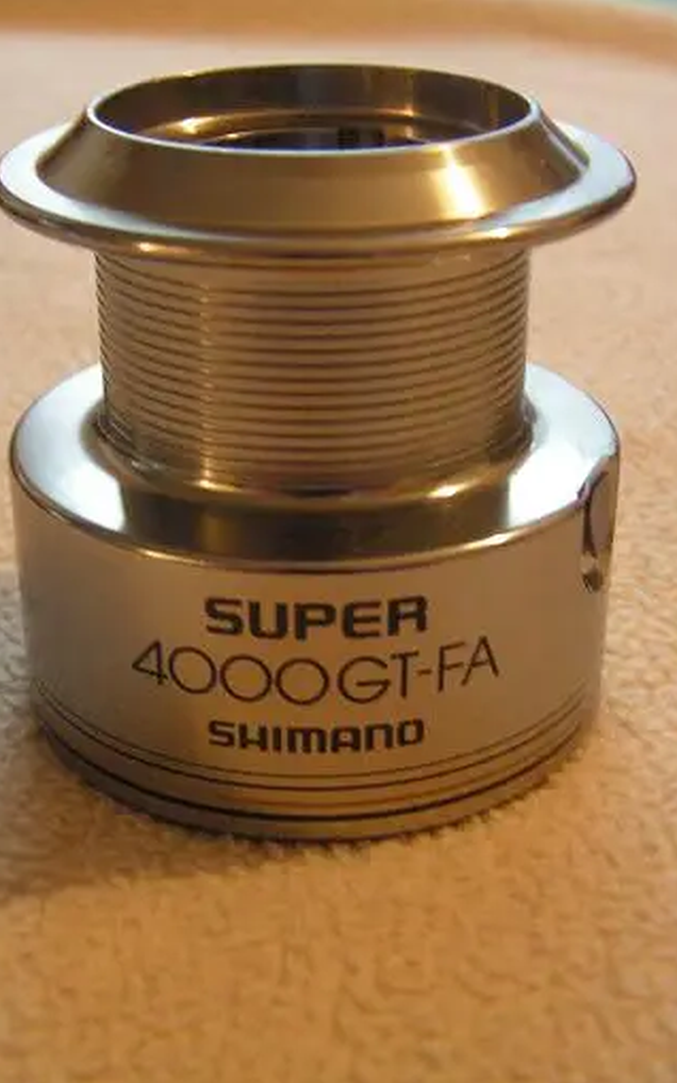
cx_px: 330
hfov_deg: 24.0
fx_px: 1595
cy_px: 543
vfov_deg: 37.5
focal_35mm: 54
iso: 200
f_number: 2.8
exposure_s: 1/13
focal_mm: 6.3
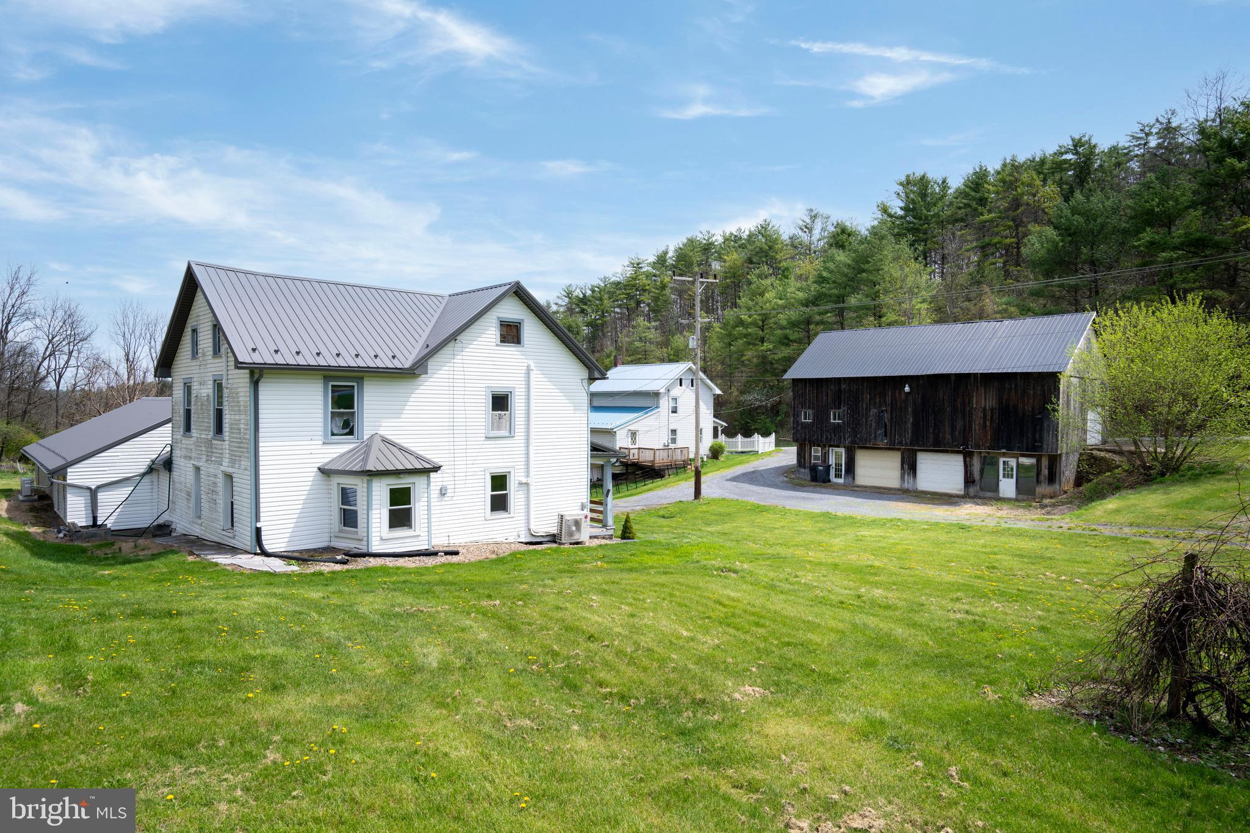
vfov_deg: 59.5
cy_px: 416
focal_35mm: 21
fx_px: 729
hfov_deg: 81.2
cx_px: 625
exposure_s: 1/250
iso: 100
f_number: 7.1
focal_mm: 21
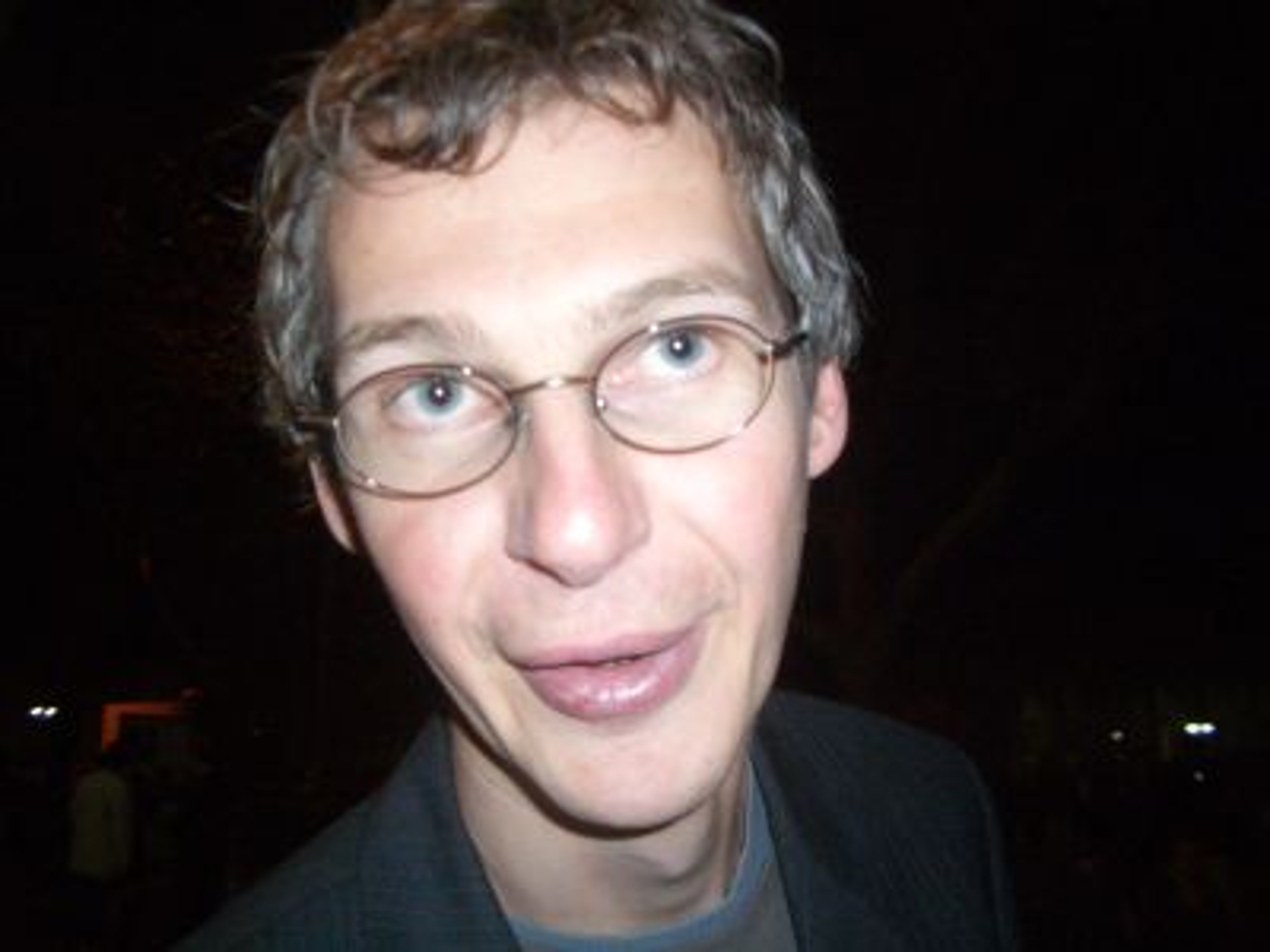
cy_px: 476
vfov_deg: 40.7
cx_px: 635
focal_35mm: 35
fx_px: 1284
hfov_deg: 52.6
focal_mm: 5.8
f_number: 2.6
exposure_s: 1/60
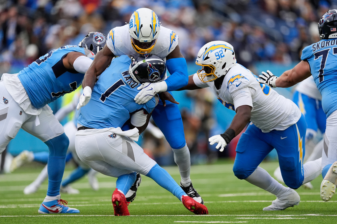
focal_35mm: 600
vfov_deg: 2.3
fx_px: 5617
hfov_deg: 3.4
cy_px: 112
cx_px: 168
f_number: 4
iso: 2000
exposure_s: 1/4000
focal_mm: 600
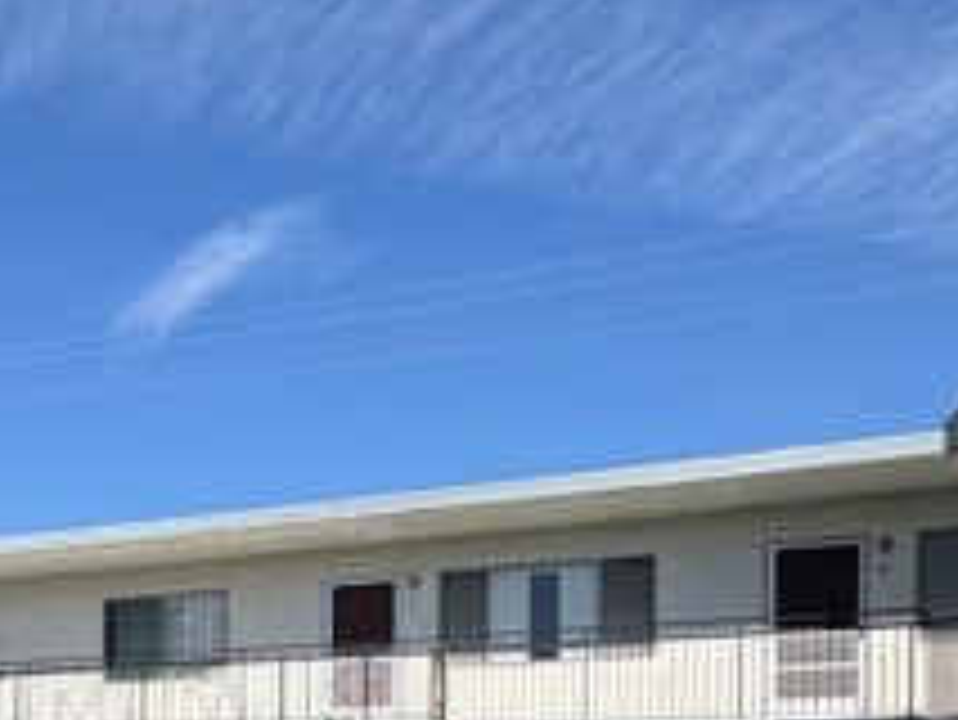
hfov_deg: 40.1
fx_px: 1163
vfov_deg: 29.9
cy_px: 842
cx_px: 31
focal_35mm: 42
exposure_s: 1/2770
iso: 40
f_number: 2.2
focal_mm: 2.22
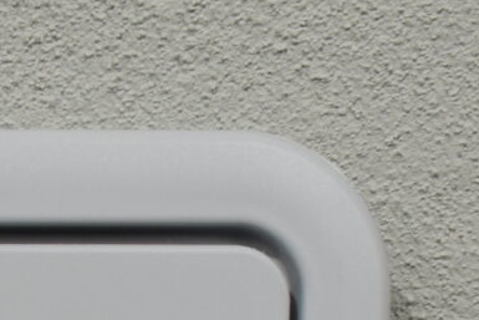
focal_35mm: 209
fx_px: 2786
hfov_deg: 9.4
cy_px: 997
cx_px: -348
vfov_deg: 6.0
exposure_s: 1/125
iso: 250
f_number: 5.6
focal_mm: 21
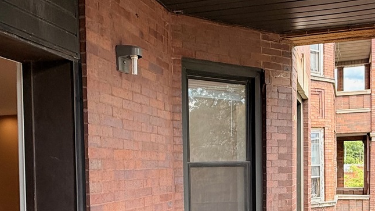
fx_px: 338
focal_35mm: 34
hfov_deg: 56.1
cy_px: 164
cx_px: 266
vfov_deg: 33.7
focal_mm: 2.22
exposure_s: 1/178
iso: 50
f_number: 2.2
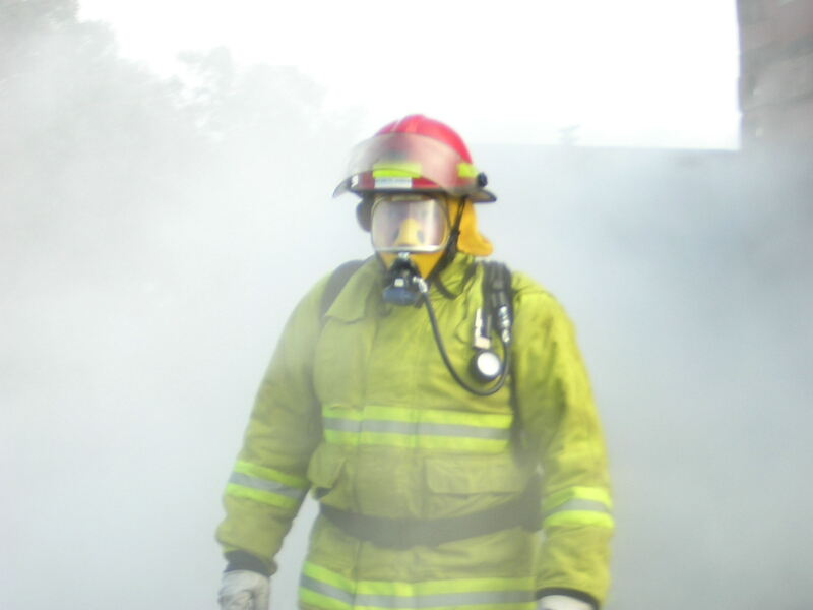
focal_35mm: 108
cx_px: 406
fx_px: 2537
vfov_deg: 13.7
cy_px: 305
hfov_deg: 18.2
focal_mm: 14.1
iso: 100
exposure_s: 1/59.7
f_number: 4.7
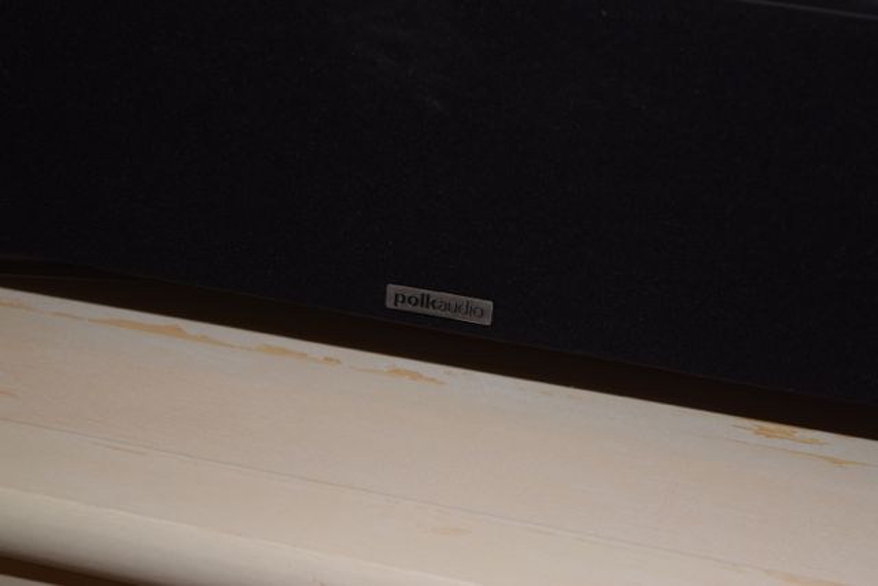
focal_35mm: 82
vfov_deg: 16.6
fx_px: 2012
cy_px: 293
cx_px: 439
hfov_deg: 24.6
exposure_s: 1/60
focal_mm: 55
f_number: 5.6
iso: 280
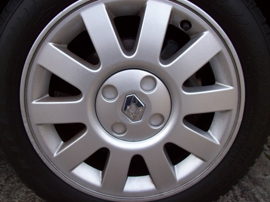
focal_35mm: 36
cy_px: 101
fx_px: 281
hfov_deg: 51.4
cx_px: 135
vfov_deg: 39.6
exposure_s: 1/141
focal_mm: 6
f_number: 2.7
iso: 80
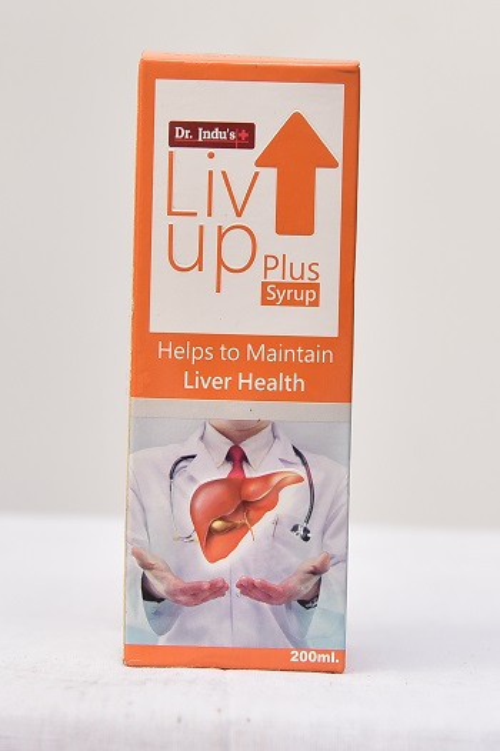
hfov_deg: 20.6
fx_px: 1377
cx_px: 250
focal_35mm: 66
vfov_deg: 30.5
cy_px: 376
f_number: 4.5
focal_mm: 66
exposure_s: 1/125
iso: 1600
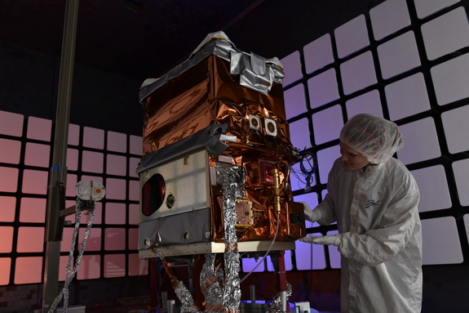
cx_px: 234
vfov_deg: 44.9
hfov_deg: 63.7
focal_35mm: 29
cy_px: 156
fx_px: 378
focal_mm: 29
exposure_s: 1/200
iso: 160
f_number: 6.3
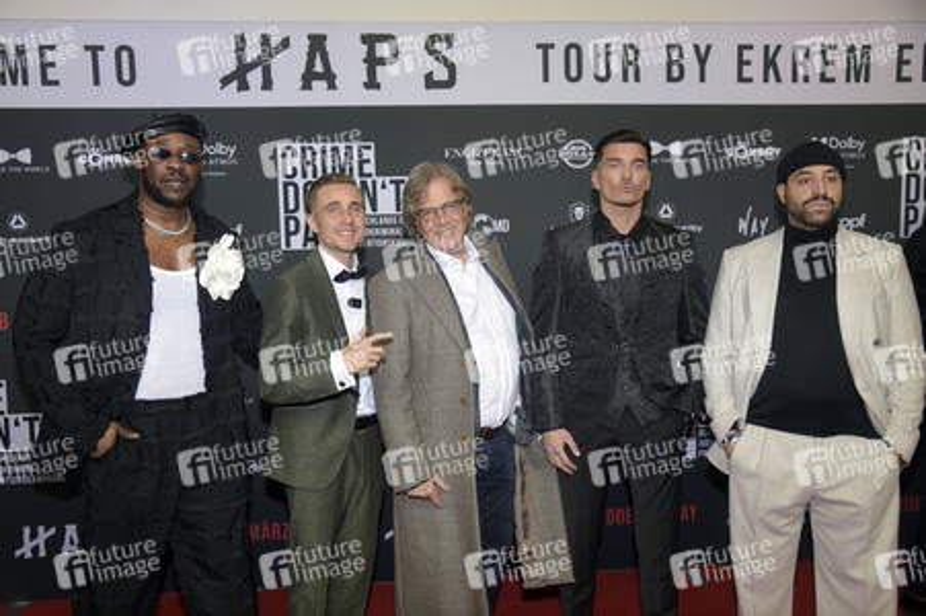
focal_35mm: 31
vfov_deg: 42.3
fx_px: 797
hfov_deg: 60.3
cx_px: 463
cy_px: 308
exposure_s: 1/250
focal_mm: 31
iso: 500
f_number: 4.5
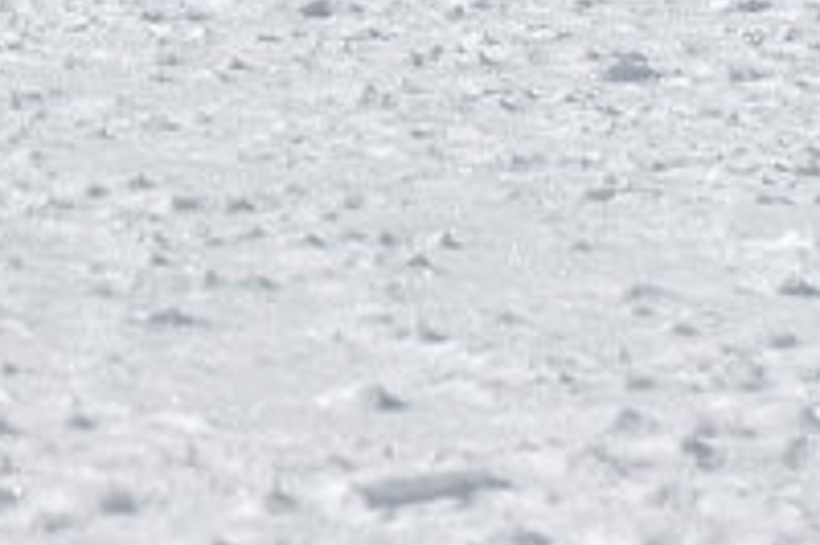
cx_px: -107
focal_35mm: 725
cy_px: -693
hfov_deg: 2.8
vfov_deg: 1.9
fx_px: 16500
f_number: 8
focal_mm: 145
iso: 100
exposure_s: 1/800
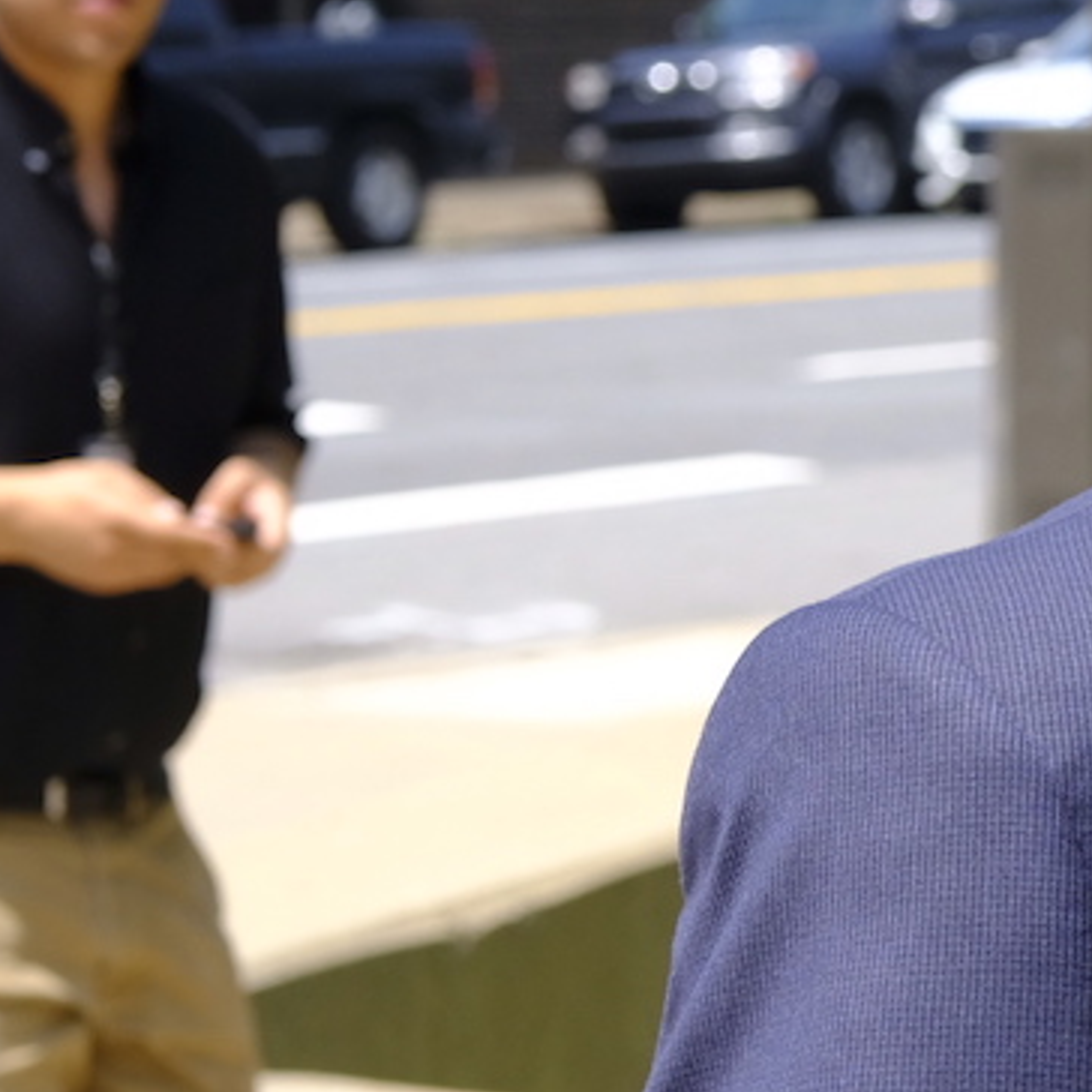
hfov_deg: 8.1
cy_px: 303
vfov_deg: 8.3
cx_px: 1767
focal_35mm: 210
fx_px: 7495
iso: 500
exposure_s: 1/800
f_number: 6.4
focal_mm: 50
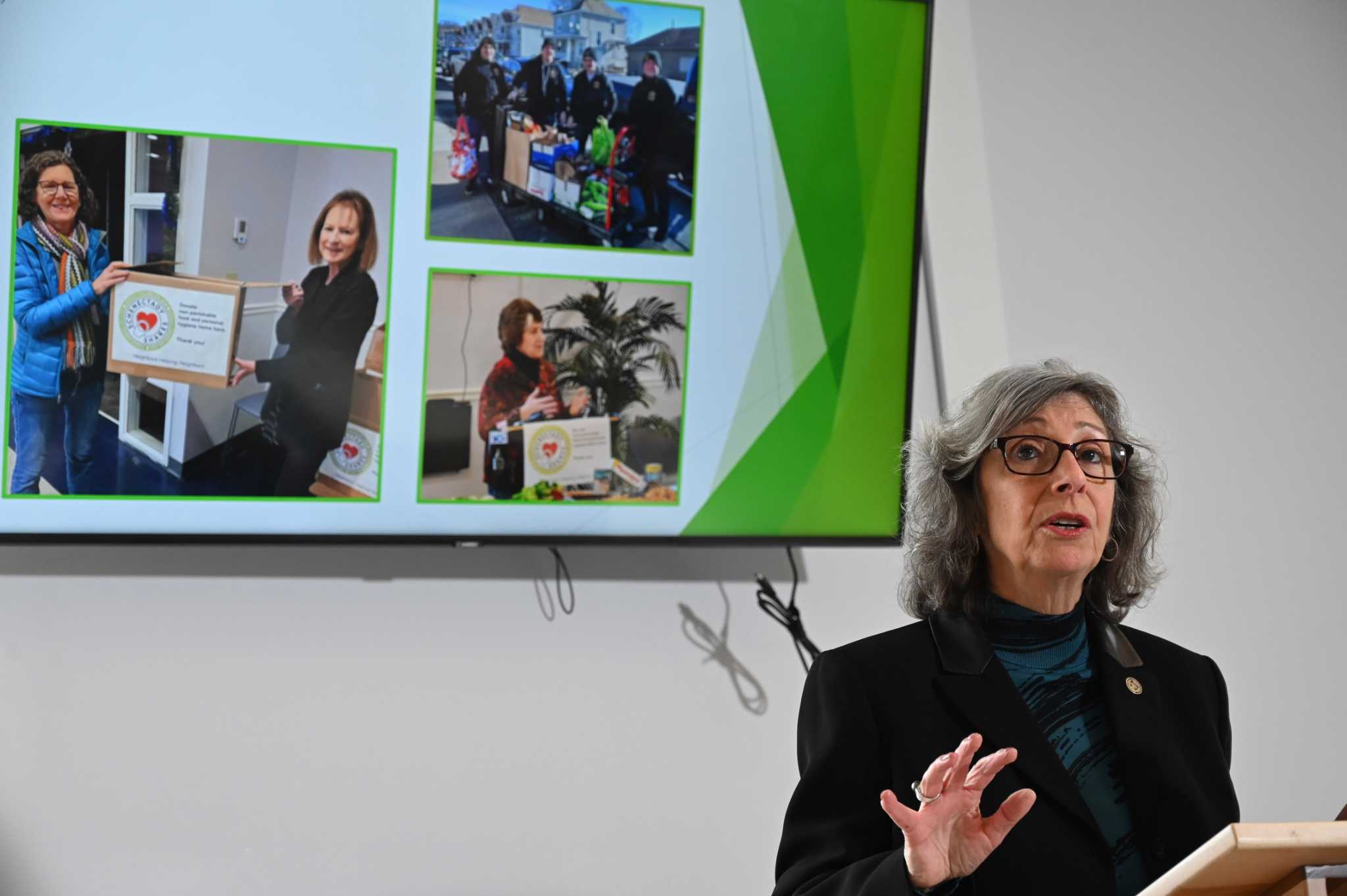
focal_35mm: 70
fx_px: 2617
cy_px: 448
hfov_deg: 28.9
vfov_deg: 19.4
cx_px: 674
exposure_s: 1/400
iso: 2500
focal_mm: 70
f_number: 5.6
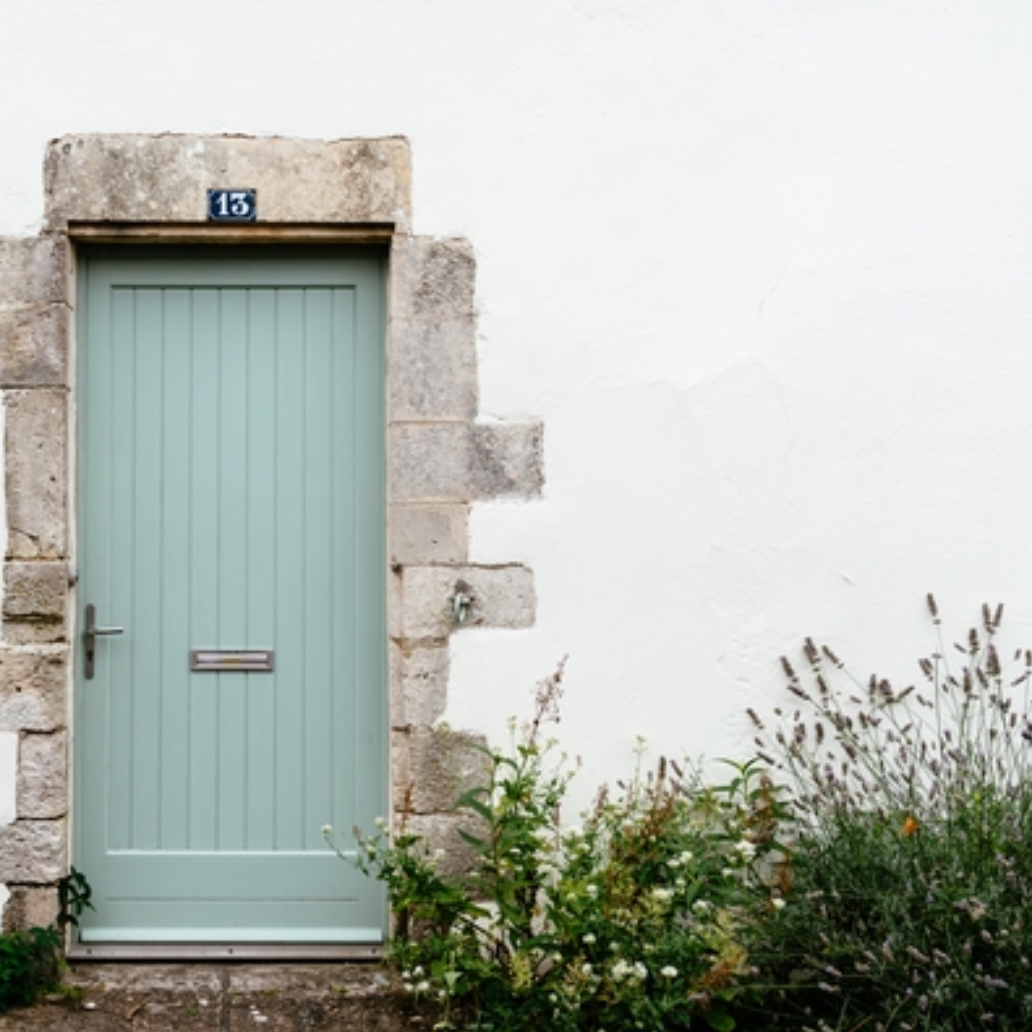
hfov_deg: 40.7
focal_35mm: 40
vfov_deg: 41.9
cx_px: 259
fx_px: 1349
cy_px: 511
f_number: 7.1
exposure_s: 1/200
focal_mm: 31
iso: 100
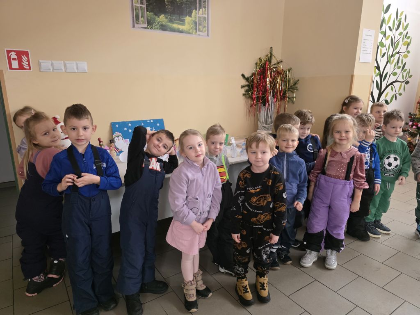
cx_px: 210
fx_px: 279
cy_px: 158
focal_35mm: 23
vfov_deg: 58.9
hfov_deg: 73.9
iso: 1000
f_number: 1.7
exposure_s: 1/120
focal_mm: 6.3
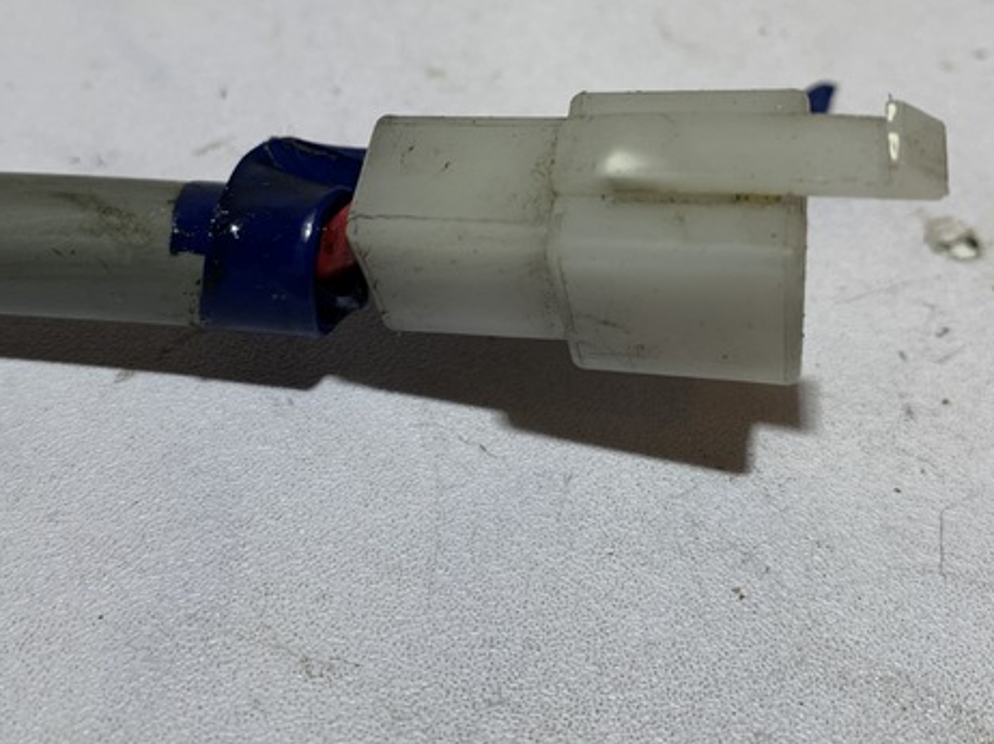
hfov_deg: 43.8
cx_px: 454
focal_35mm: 43
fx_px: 1234
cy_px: 240
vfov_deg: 33.2
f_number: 1.8
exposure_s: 1/104
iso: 25
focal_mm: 4.25
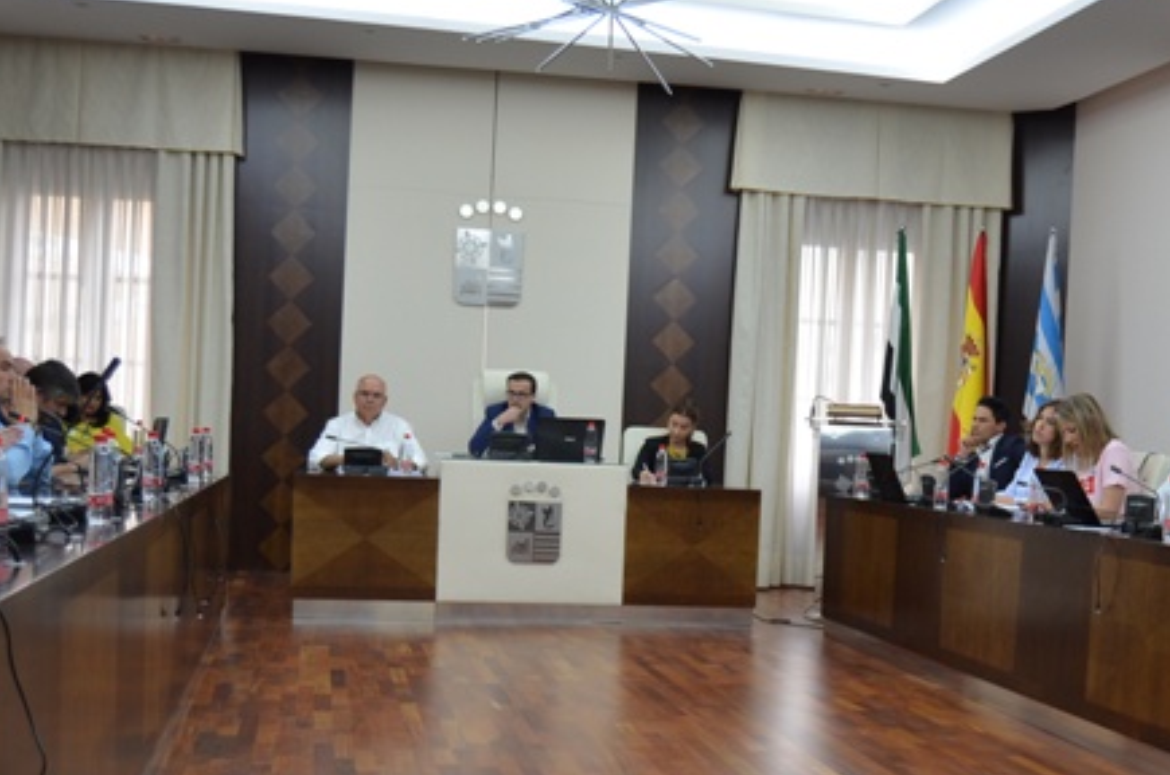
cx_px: 767
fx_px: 1645
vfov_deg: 26.4
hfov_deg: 38.8
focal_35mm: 51
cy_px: 487
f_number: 4
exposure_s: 1/60
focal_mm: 23
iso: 450
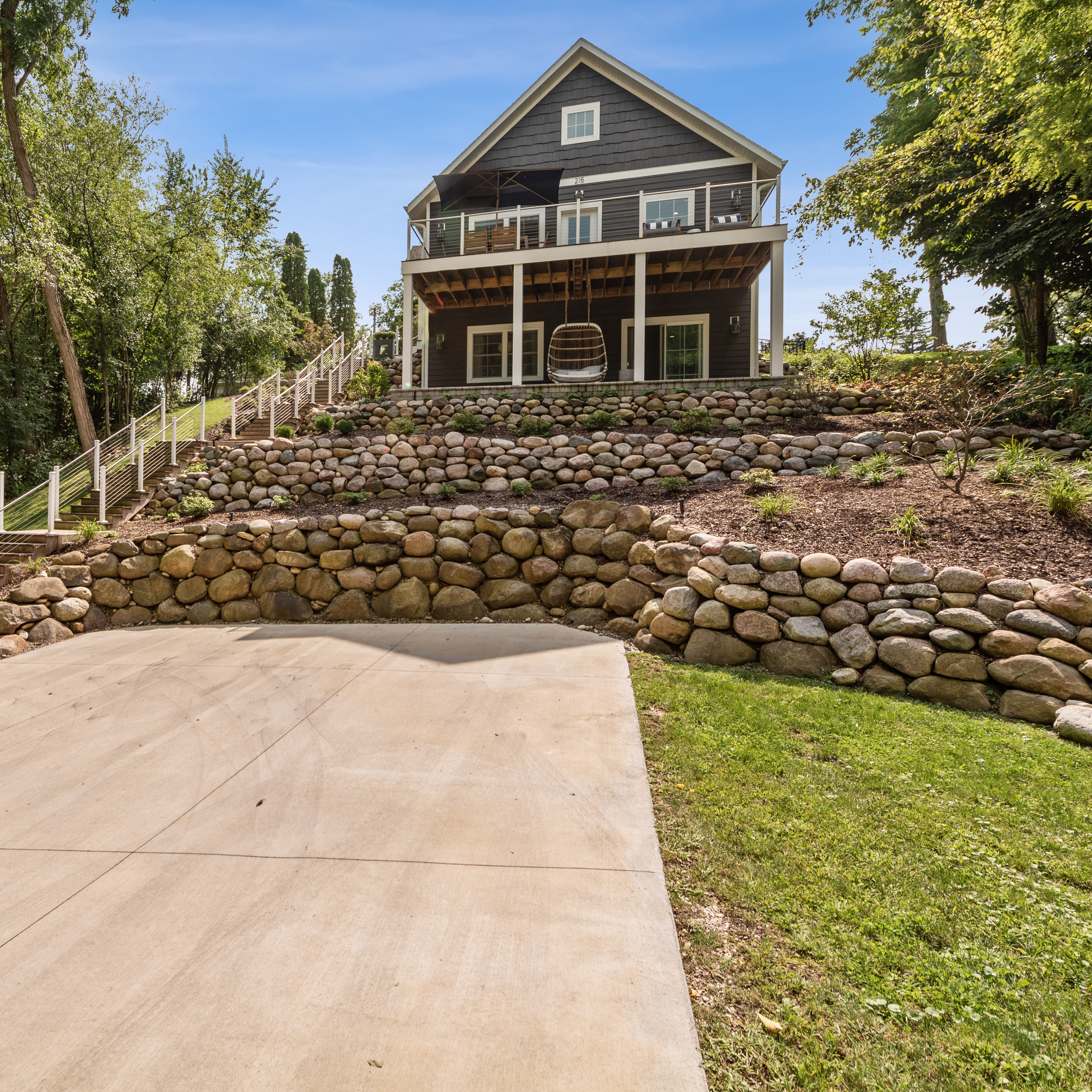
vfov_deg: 80.7
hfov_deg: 78.3
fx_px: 642
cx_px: 371
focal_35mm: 18
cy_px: 545
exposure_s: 1/320
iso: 200
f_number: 8
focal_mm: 14
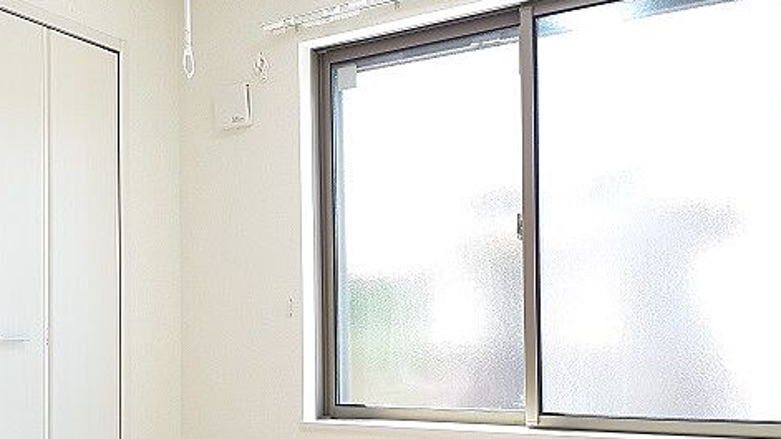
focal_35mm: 40
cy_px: 330
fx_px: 828
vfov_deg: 29.2
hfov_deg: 50.5
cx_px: 380
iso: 80
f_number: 1.9
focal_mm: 3.6
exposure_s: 1/100
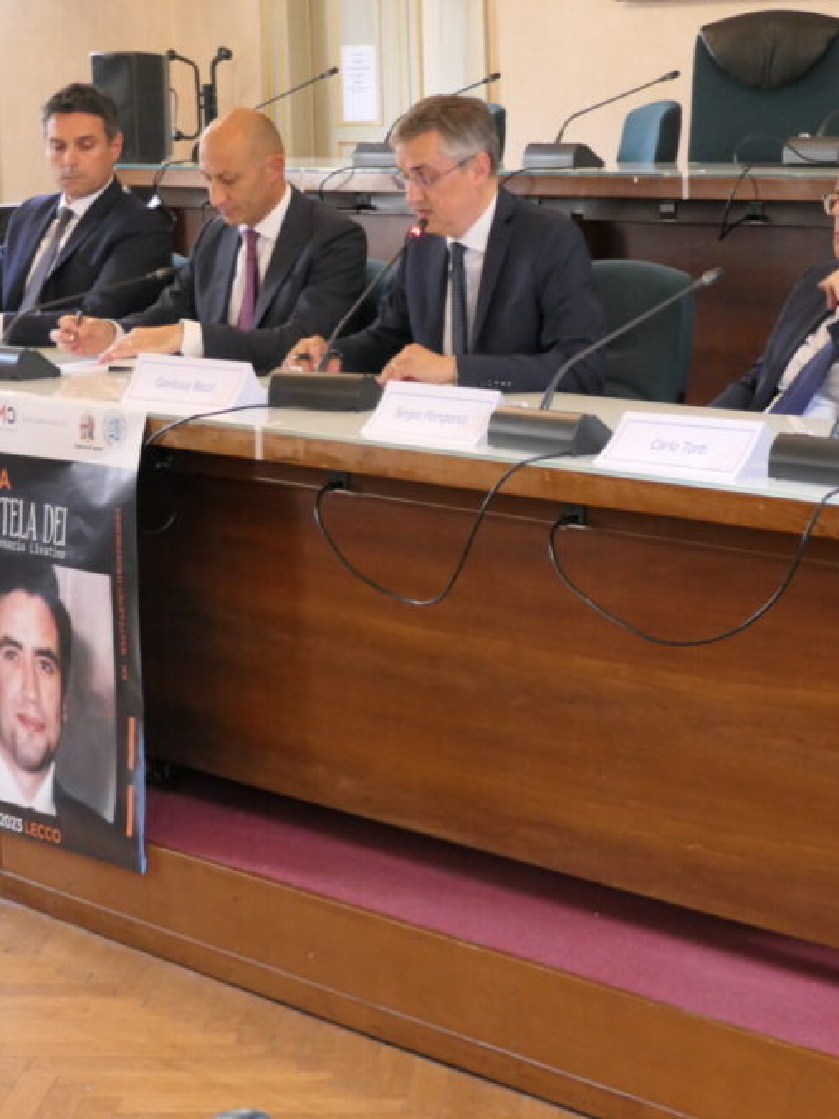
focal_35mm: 83
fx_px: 2682
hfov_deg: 17.7
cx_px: 634
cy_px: 555
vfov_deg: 23.6
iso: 1600
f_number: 3.7
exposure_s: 1/40
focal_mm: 20.9
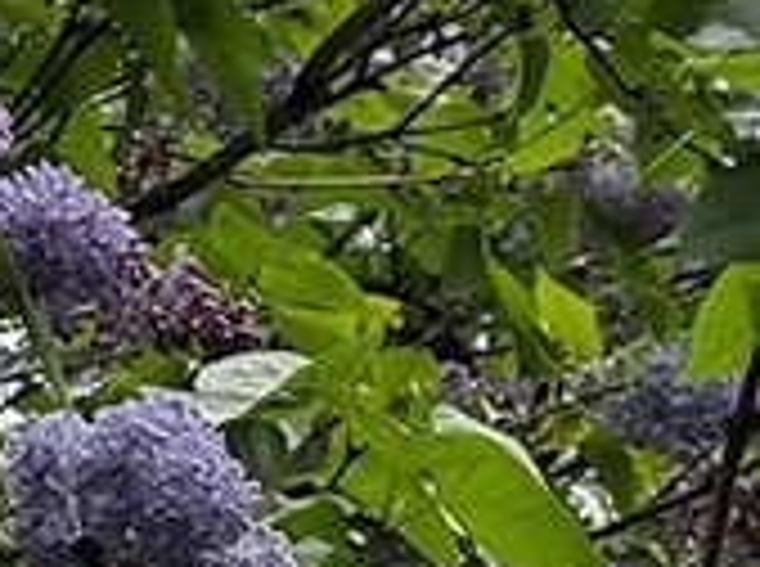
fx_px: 4864
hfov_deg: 8.9
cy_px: 814
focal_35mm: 222
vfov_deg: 6.6
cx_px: 459
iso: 50
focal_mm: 5.7
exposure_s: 1/504
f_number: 1.5
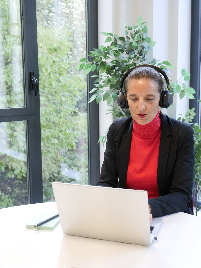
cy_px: 134
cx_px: 100
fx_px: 372
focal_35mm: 48
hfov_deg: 30.3
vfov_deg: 39.7
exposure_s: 1/60
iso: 1000
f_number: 3.5
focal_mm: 24
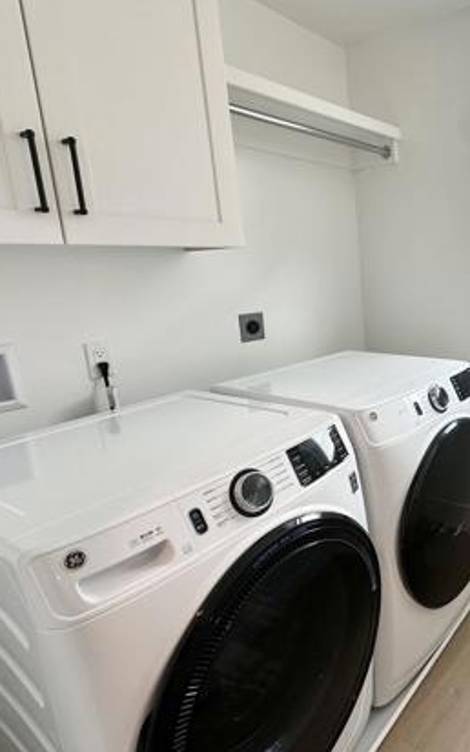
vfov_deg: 77.1
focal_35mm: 23
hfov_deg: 46.5
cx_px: 443
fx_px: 472
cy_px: 361
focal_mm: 2.22
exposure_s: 1/120
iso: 64
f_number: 2.2
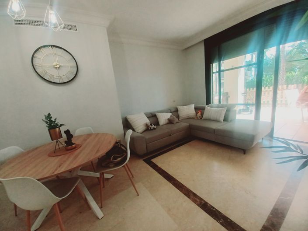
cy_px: 116
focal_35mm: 13
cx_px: 154
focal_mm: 1.42
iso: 80
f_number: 2.2
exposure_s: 1/100
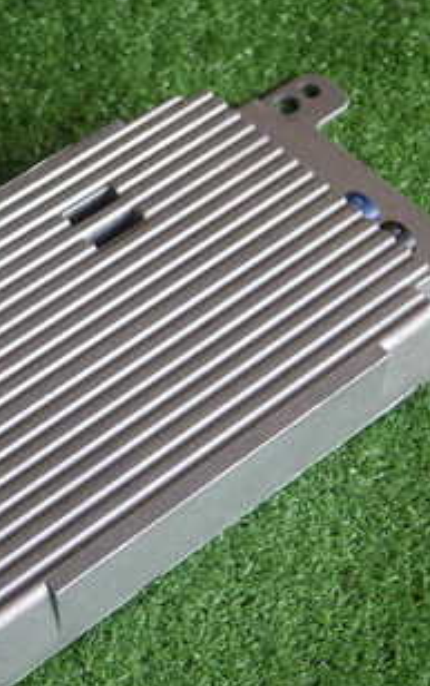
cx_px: 36
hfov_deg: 19.9
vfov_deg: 31.8
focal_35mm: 64
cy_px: 430
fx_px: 1198
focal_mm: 5.5
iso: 250
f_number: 2.3
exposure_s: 1/80
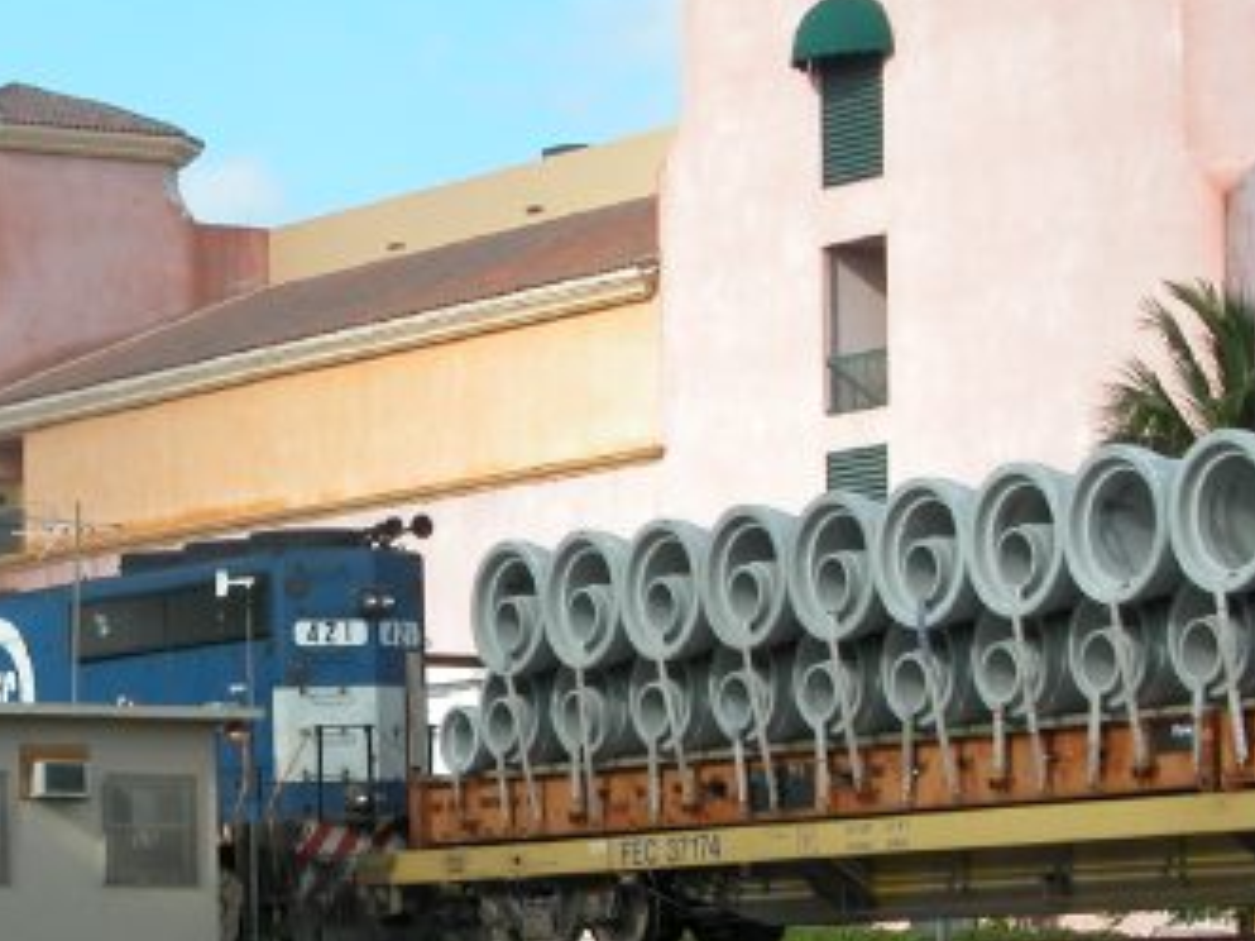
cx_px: 193
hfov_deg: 12.2
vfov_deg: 9.2
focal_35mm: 161
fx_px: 5835
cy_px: 634
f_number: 6
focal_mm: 18.8
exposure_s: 1/255
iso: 100
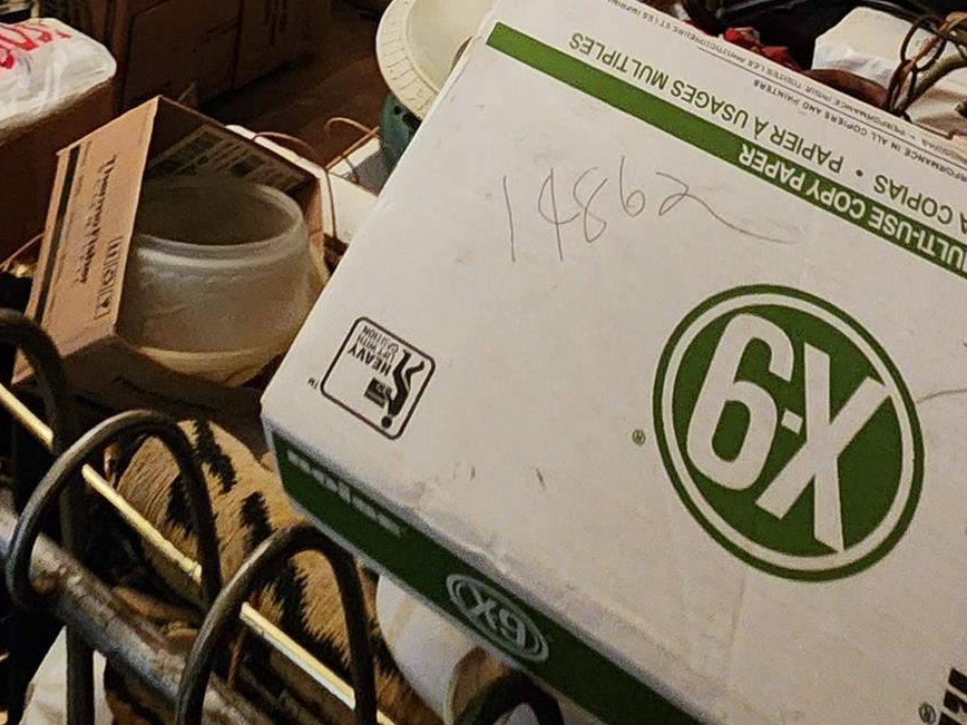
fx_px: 1285
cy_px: -510
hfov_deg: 41.2
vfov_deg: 22.2
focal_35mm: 46
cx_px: 431
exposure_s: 1/30
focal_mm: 2.2
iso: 640
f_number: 2.2
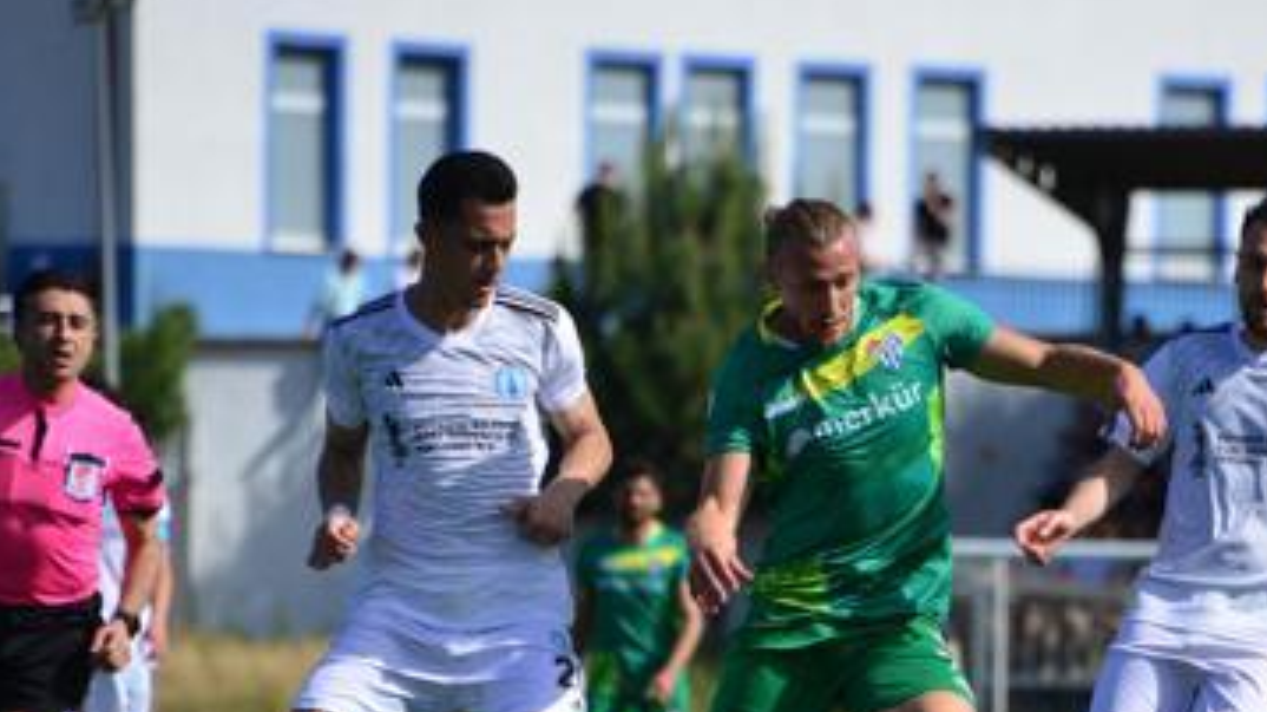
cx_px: 821
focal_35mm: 539
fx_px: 18100
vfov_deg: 2.3
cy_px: 698
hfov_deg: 4.0
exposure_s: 1/1600
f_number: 6.3
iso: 320
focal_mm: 300
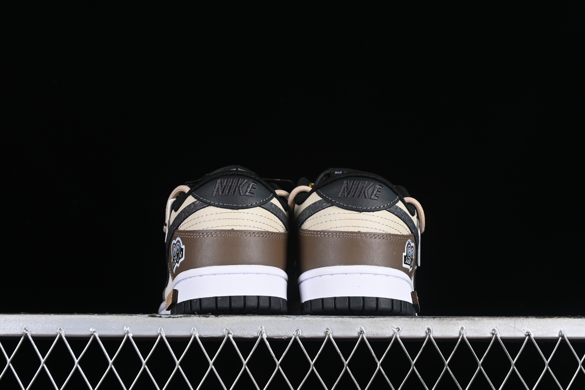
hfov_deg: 27.0
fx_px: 1219
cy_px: 195
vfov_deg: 18.2
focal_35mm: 75
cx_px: 292
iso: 160
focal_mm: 50
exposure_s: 1/60
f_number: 7.1
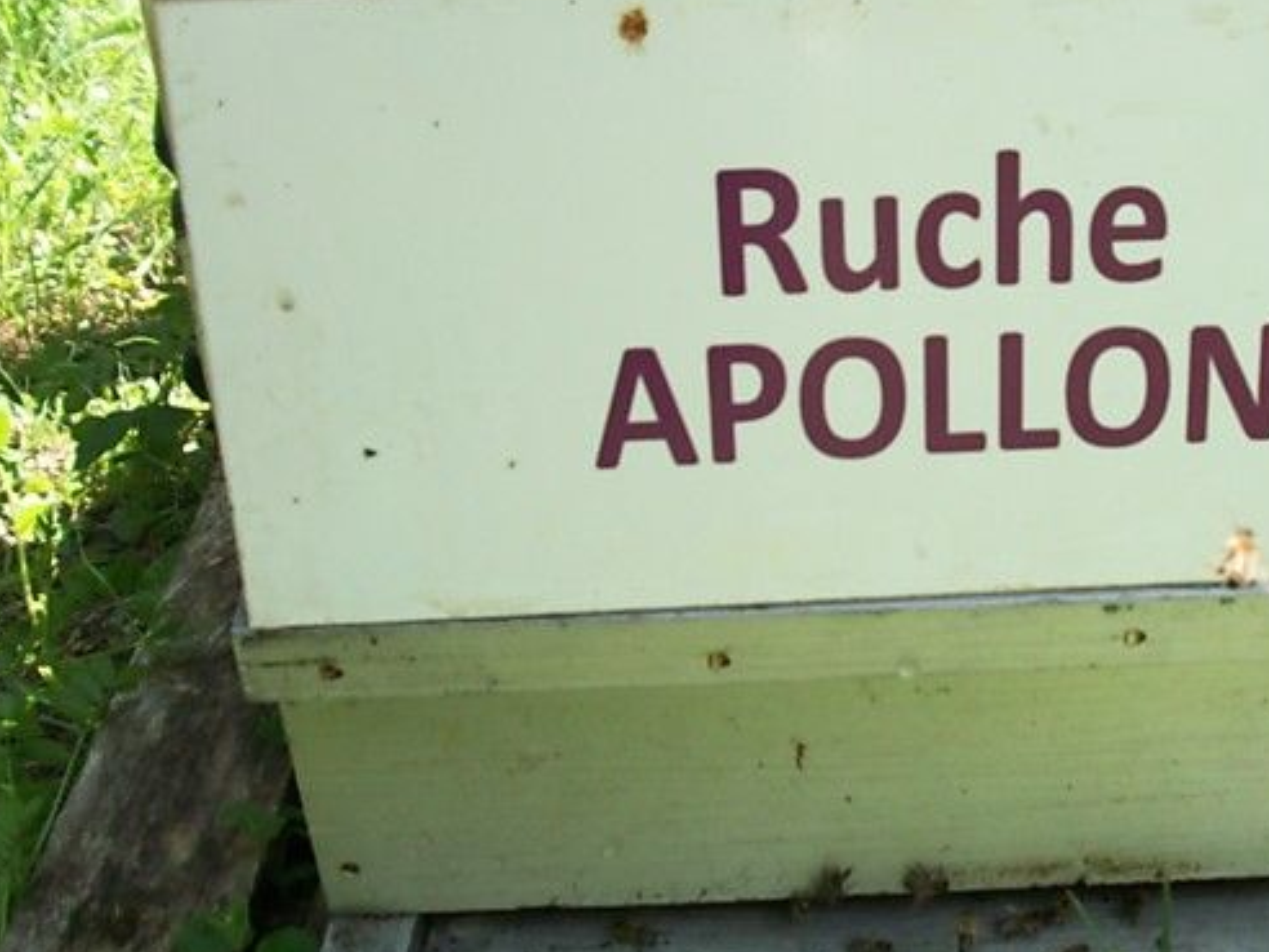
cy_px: 542
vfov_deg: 28.0
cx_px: 851
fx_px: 1906
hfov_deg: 36.4
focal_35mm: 52
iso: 80
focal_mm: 5.7
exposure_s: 1/320
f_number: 2.9
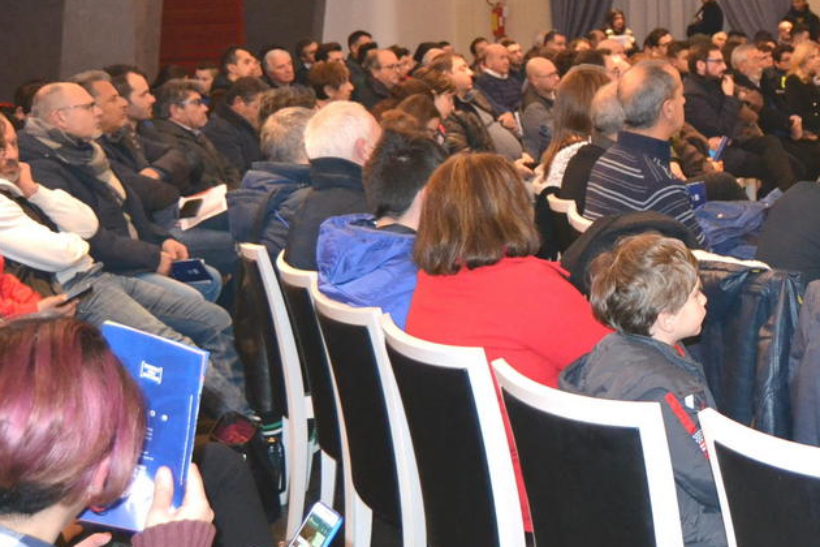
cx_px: 768
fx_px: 1389
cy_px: 140
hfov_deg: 31.1
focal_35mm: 61
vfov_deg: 22.1
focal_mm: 20
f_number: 3.5
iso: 2500
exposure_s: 1/60
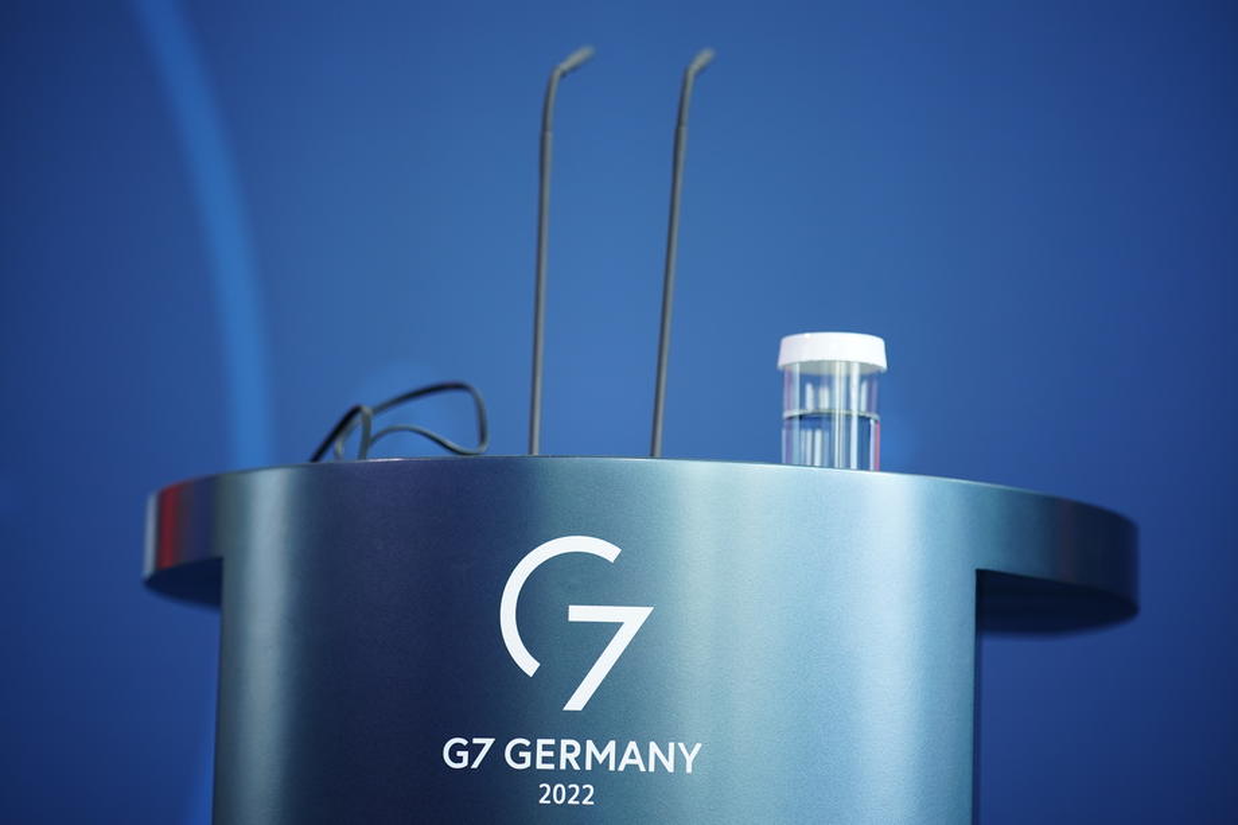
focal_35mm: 135
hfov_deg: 15.2
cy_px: 412
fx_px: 4641
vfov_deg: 10.2
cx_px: 619
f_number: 1.8
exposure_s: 1/800
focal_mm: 135
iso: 640
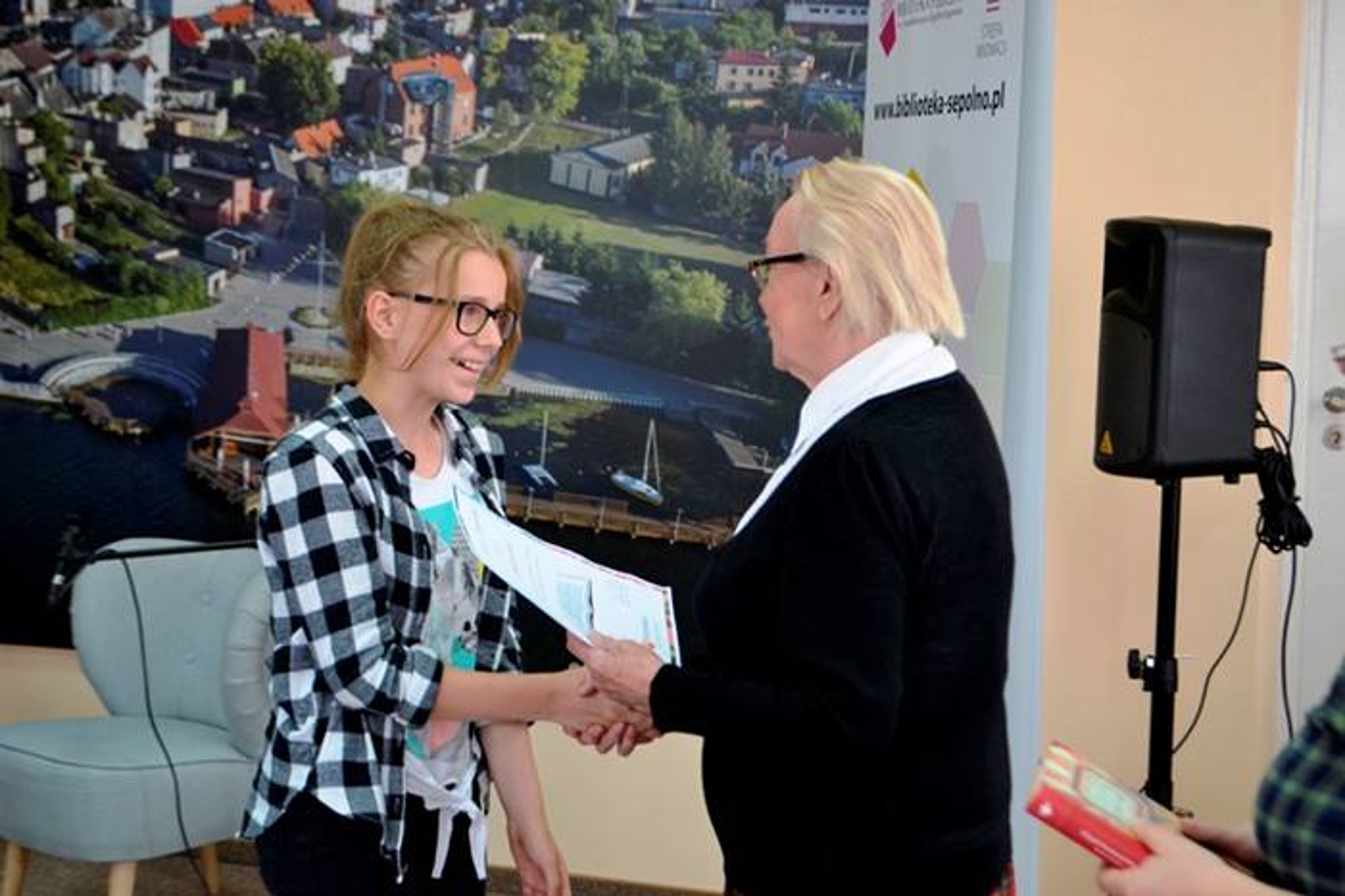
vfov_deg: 22.6
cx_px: 672
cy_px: 448
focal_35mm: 60
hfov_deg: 33.4
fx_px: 2241
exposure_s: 1/60
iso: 800
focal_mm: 40
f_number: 5.3
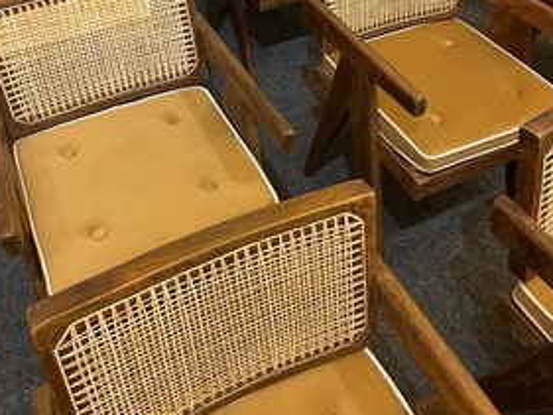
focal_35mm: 37
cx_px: 270
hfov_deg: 50.1
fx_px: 591
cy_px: 59
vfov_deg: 36.8
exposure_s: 1/50
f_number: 1.8
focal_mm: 4.25
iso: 200
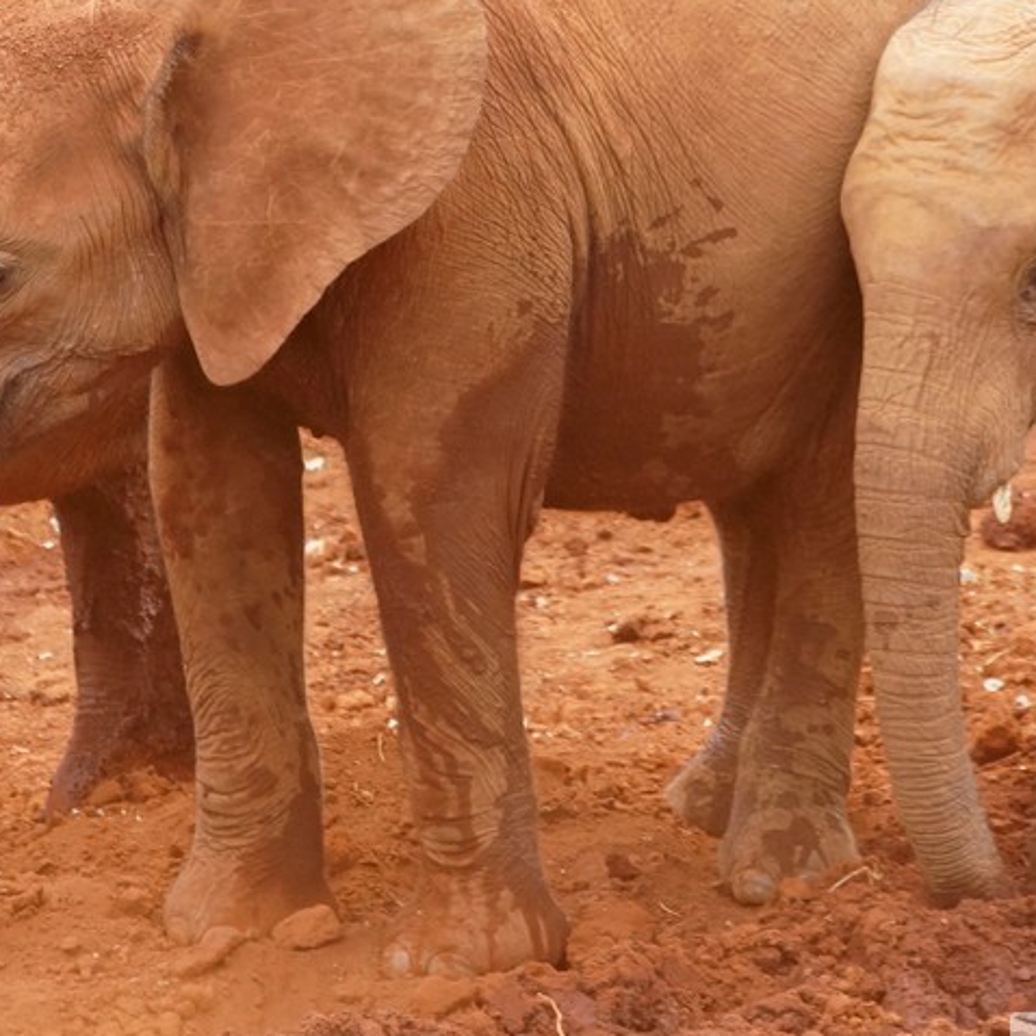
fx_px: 20621
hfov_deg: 2.9
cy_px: 219
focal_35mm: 609
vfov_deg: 2.9
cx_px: 373
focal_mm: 190
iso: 800
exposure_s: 1/250
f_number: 8
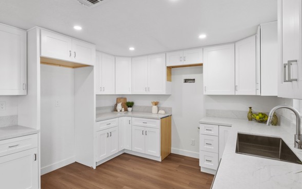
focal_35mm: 19
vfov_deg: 62.1
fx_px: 156
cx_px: 147
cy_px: 103
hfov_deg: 88.0
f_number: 8
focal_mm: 11
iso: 400
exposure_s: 1/10
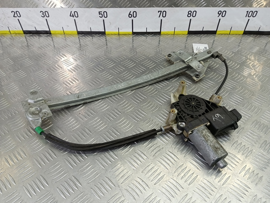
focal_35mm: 23
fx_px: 179
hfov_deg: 73.9
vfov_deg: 58.9
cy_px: 102
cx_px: 135
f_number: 1.6
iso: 120
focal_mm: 4.11
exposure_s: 1/50
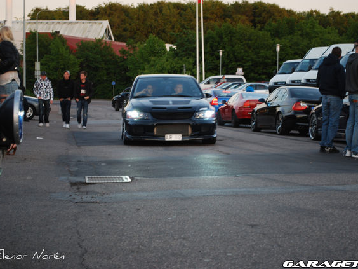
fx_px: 848
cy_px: 134
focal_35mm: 82
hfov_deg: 23.8
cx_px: 189
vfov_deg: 18.0
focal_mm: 50
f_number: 5.6
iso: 200
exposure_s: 1/30
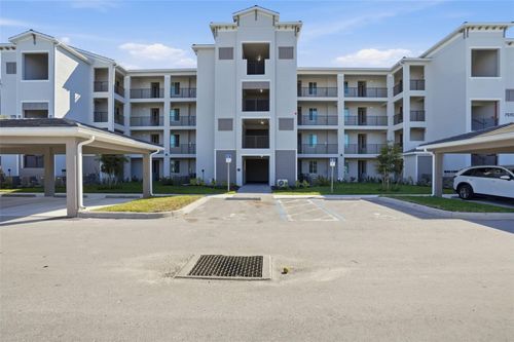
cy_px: 171
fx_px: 228
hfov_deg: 96.8
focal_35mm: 16
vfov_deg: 73.7
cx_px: 257
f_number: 8
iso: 1600
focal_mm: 16
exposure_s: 1/8000
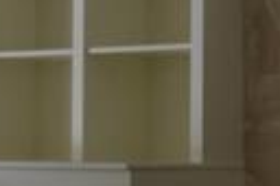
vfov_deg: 6.3
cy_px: -28
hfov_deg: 9.5
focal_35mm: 216
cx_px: 210
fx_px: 1678
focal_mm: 18
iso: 400
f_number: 5
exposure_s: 1/100
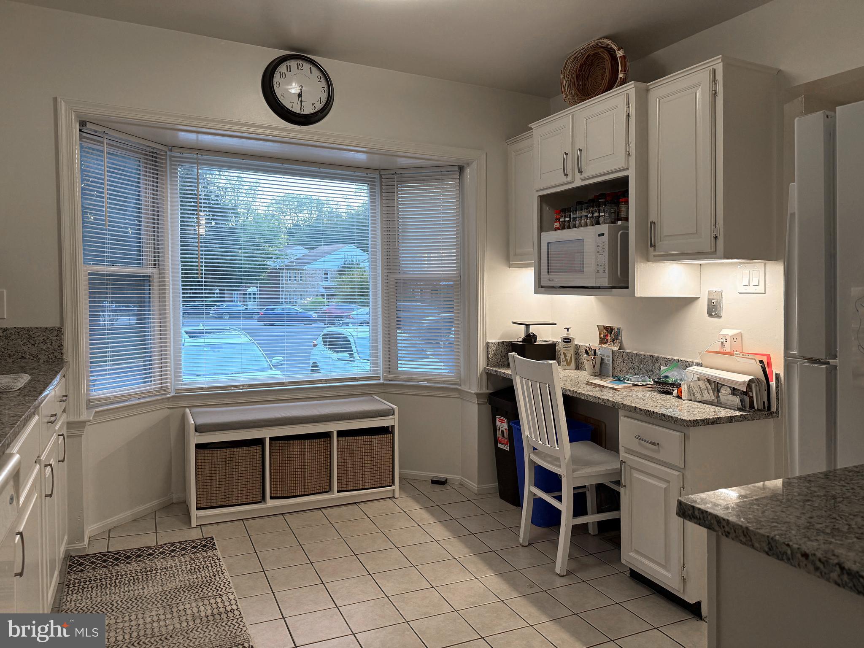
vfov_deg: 56.8
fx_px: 599
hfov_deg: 71.6
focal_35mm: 24
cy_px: 324
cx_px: 432
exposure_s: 1/127
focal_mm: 6.76
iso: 200
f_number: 1.78
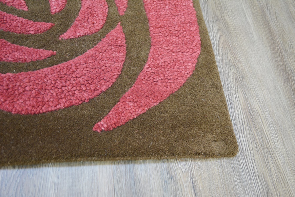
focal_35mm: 33
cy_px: 98
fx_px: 270
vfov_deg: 40.0
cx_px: 148
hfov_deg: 57.2
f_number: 4
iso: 800
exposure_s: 1/40
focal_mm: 22
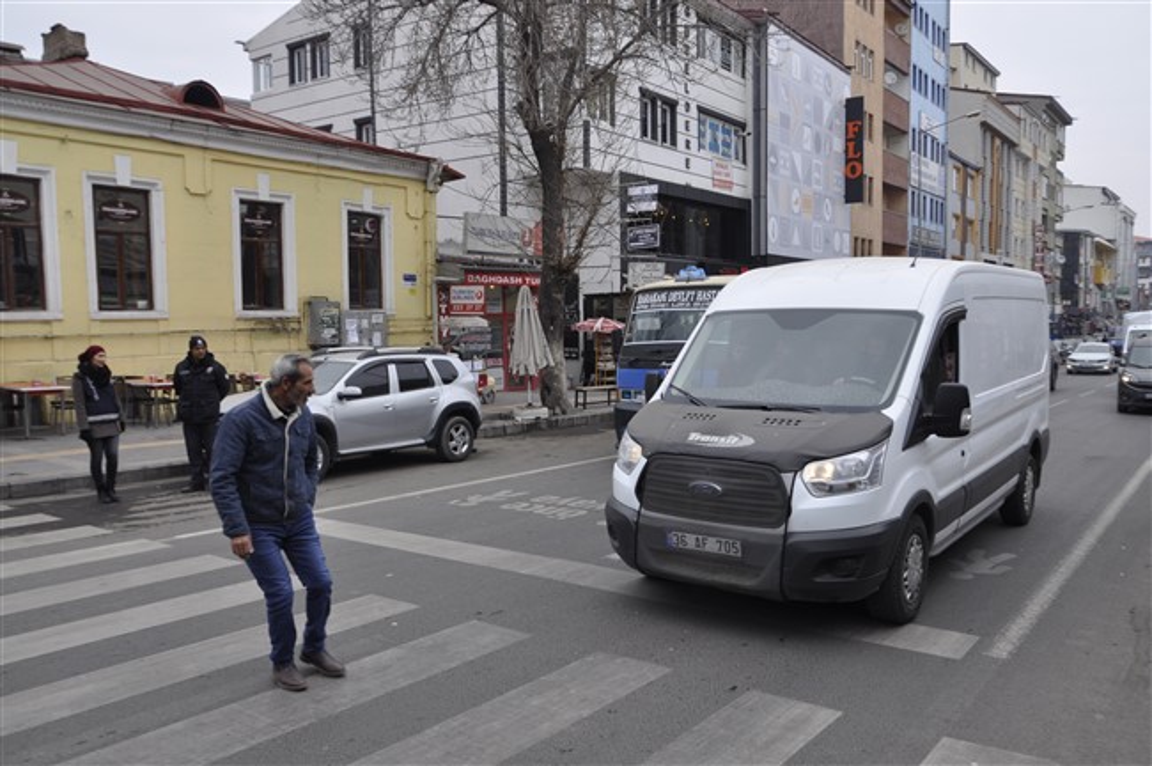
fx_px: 863
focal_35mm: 27
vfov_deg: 47.8
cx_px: 576
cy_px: 383
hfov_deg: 67.4
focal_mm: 18
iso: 200
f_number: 7.1
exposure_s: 1/200
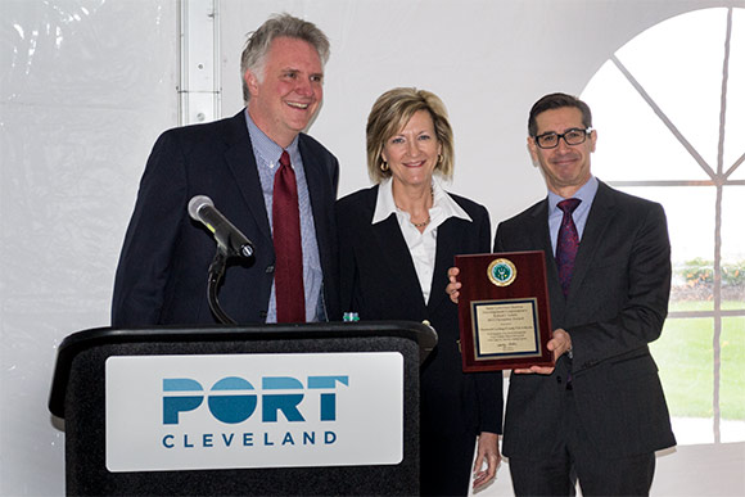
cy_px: 248
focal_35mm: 72
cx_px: 372
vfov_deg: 18.9
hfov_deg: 28.1
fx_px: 1490
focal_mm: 48
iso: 800
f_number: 5.6
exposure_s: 1/60
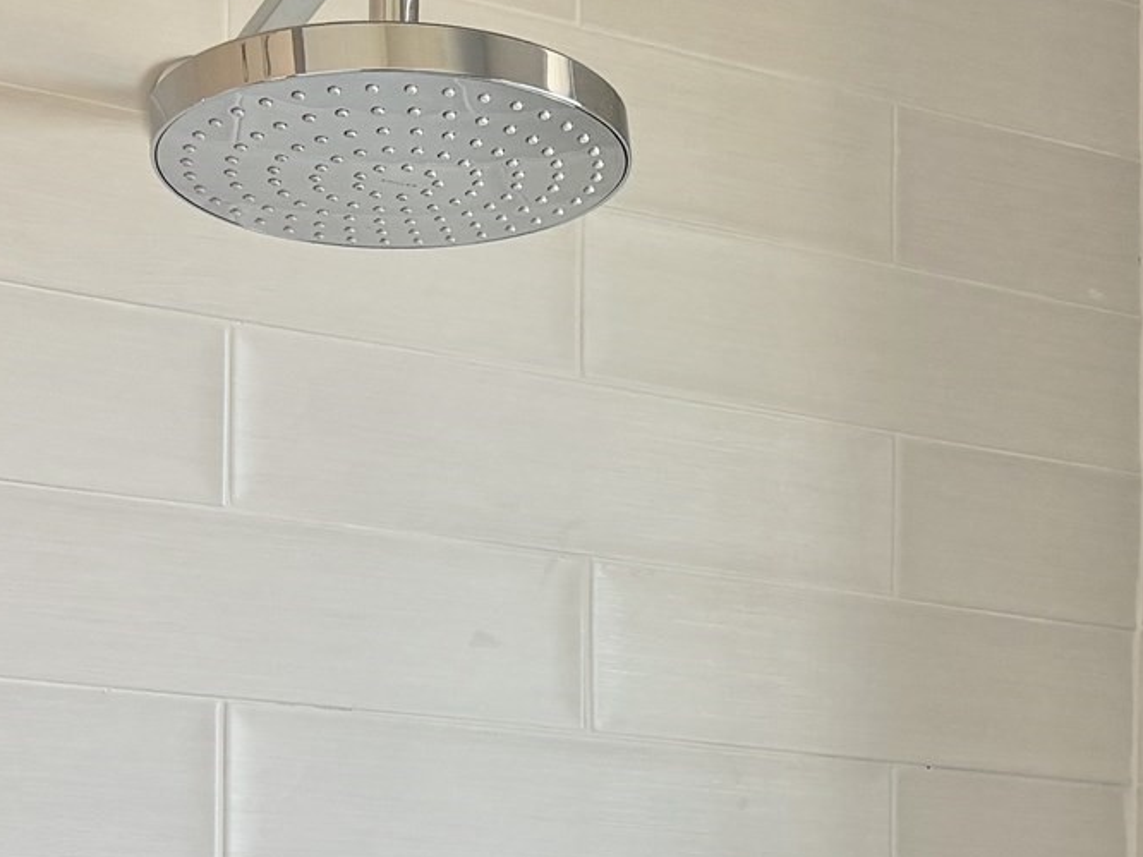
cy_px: 1072
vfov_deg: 17.4
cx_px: 1107
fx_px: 2641
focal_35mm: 80
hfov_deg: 23.5
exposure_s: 1/171
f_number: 1.6
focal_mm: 5.96
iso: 64
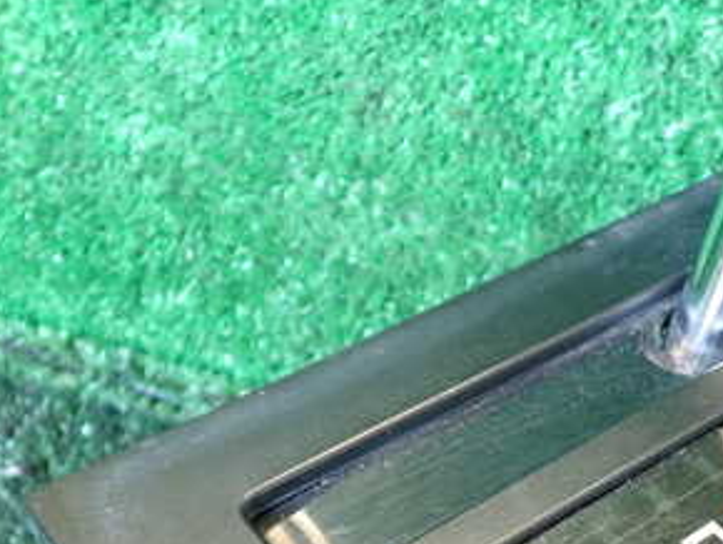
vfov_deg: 23.0
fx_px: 1296
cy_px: 497
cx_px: 613
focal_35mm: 62
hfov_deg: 30.2
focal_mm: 5.4
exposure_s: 1/30
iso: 250
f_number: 2.3
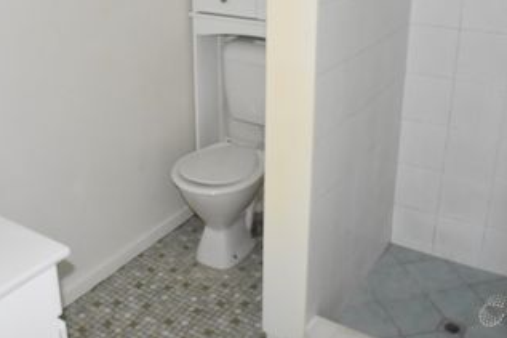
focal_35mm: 40
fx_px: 563
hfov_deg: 48.4
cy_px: 92
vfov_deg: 32.8
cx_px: 232
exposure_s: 1/60
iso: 3200
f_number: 3.5
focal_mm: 18
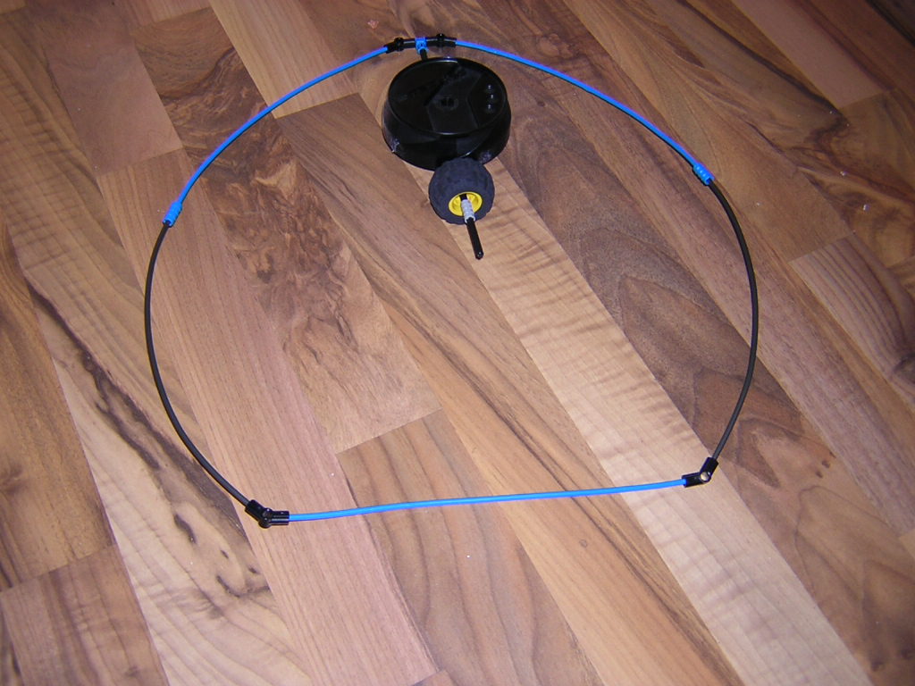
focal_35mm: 36
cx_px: 458
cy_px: 343
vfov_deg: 39.7
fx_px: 952
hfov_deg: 51.4
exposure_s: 1/60.1
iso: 100
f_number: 2.6
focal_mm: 4.7
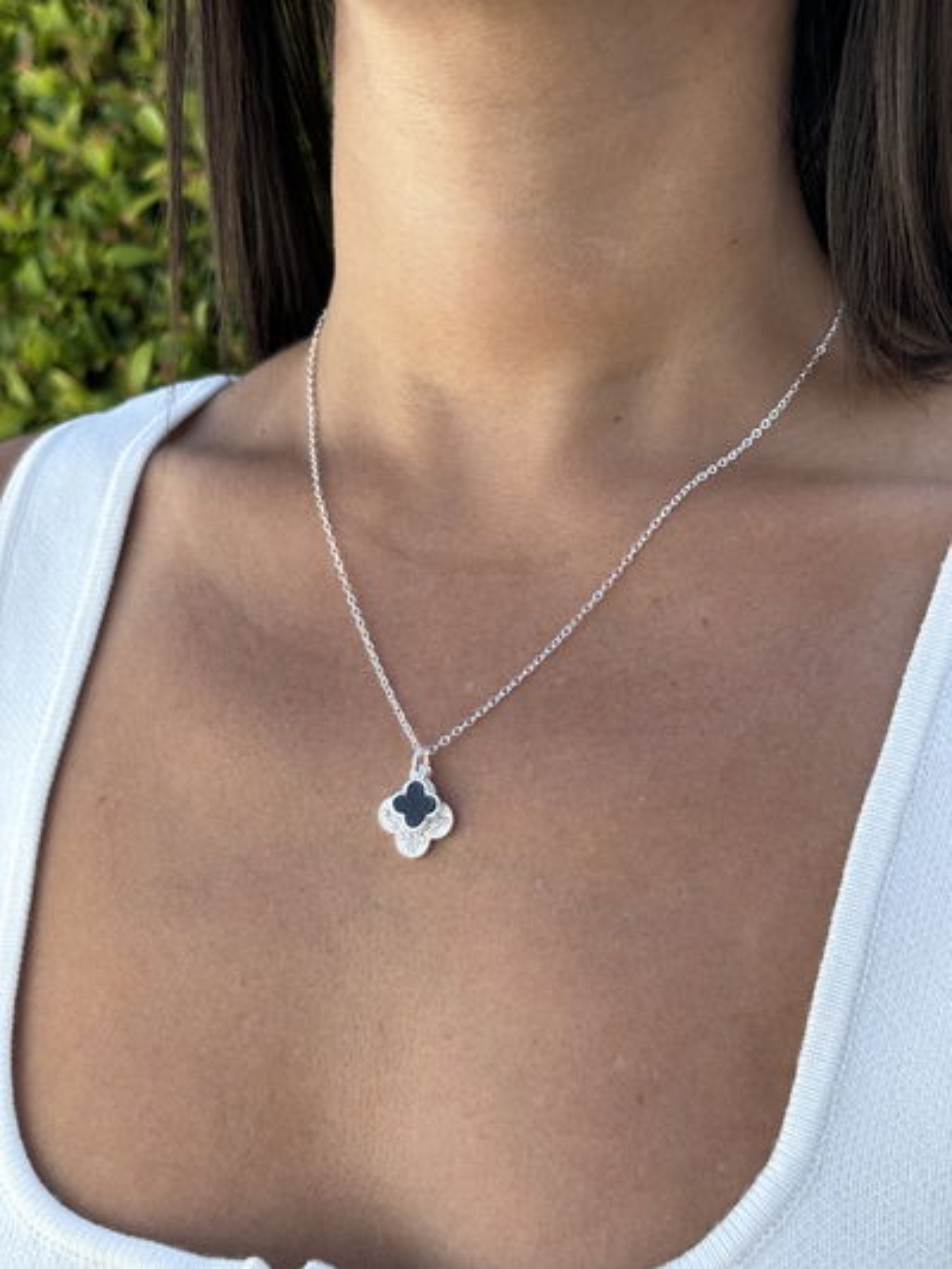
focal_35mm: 52
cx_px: 476
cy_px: 634
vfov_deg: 36.8
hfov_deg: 28.0
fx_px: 1906
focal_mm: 5.96
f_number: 1.6
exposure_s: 1/654
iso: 32
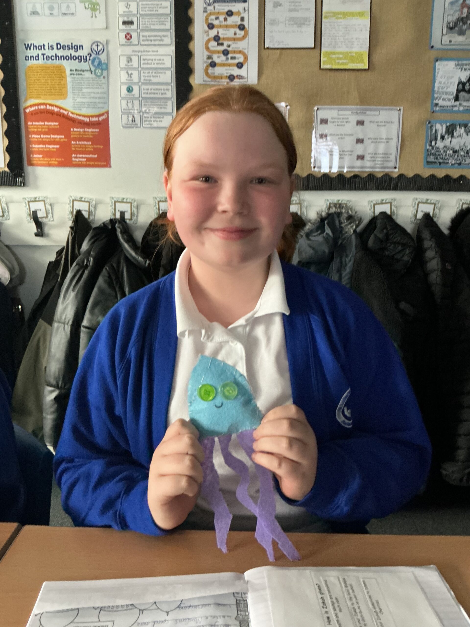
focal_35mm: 29
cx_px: 235
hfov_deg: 48.2
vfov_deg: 61.7
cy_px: 314
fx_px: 525
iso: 500
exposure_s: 1/30
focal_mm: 3
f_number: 1.8
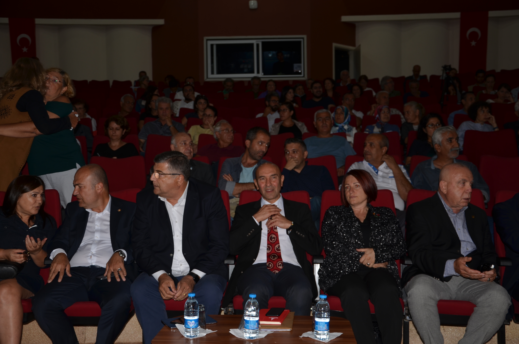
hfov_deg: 46.5
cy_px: 172
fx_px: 604
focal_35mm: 42
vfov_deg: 31.8
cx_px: 260
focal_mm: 28
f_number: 4
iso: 100
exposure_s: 1/60
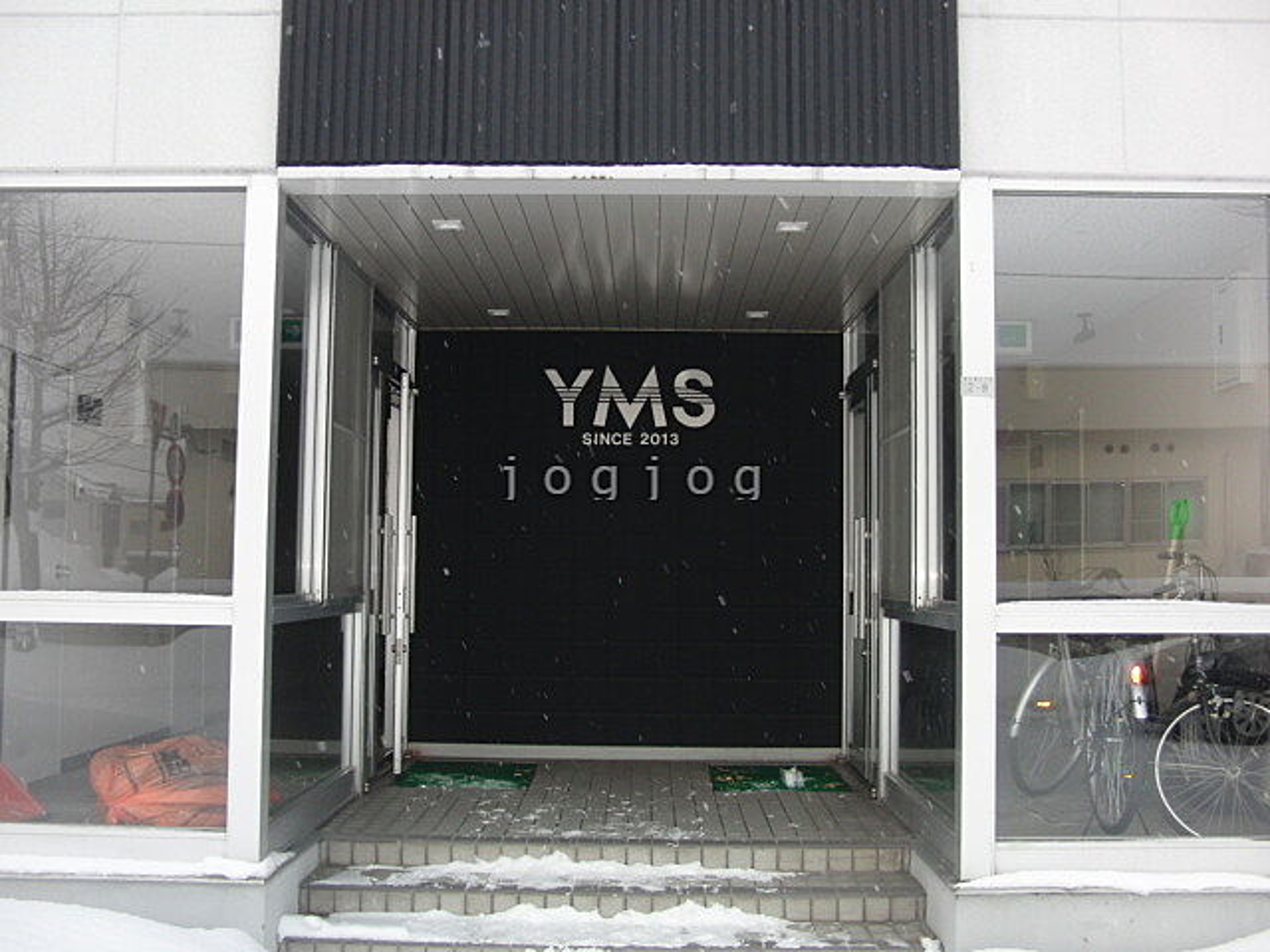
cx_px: 635
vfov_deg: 38.7
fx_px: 1357
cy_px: 476
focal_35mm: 37
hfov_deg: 50.1
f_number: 3.6
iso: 125
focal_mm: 6.42
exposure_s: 1/80
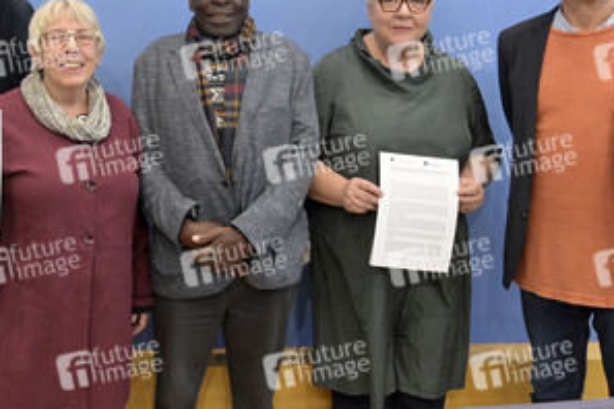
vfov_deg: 28.3
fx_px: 802
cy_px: 107
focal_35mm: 47
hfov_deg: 41.8
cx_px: 262
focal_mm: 31
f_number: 5
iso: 4000
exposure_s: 1/320
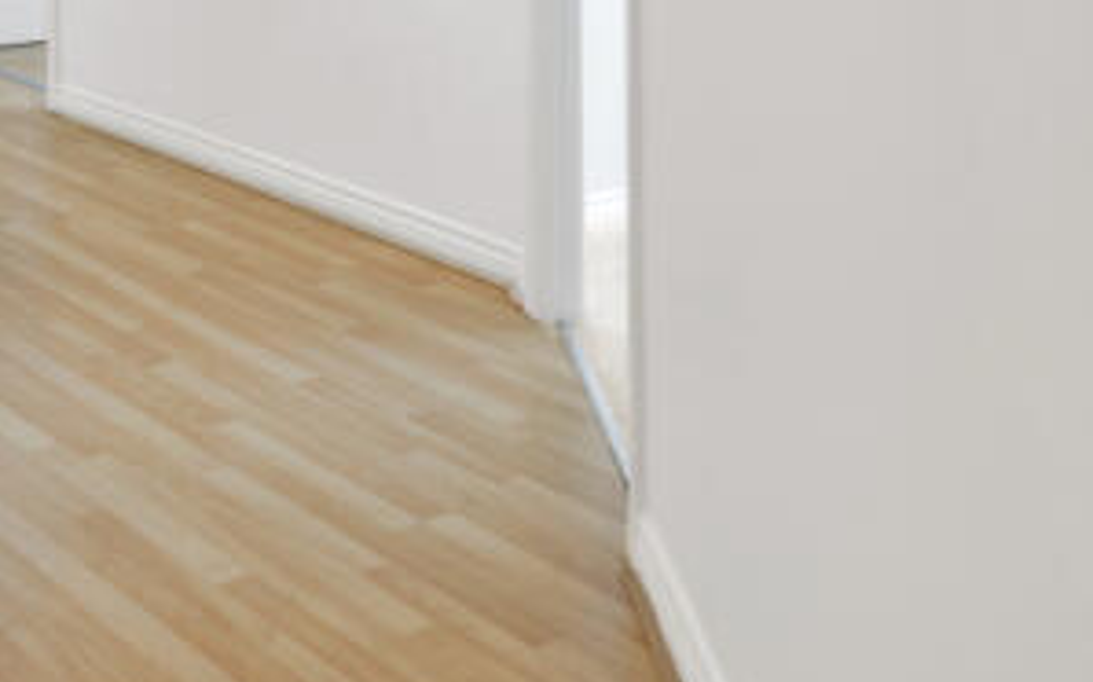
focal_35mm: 49
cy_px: -280
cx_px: -209
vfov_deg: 22.5
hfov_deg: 33.6
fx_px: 1459
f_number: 16
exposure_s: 1/3
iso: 200
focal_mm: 14
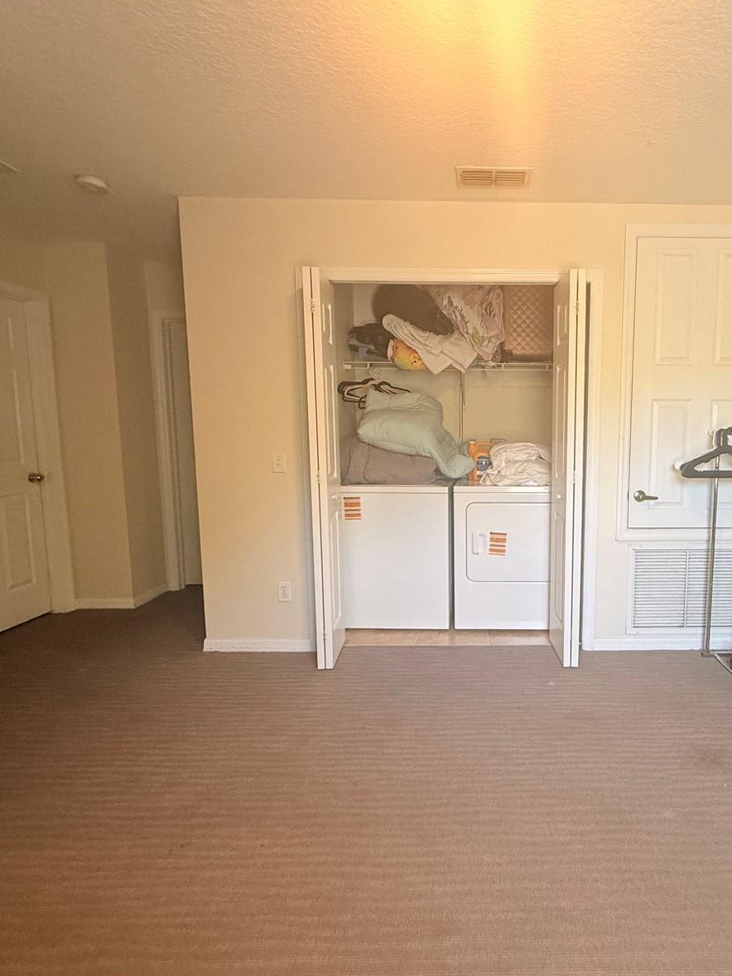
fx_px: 536
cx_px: 497
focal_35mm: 19
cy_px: 493
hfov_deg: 66.5
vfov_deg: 84.7
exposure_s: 1/120
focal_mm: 2.22
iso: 320
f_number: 2.2
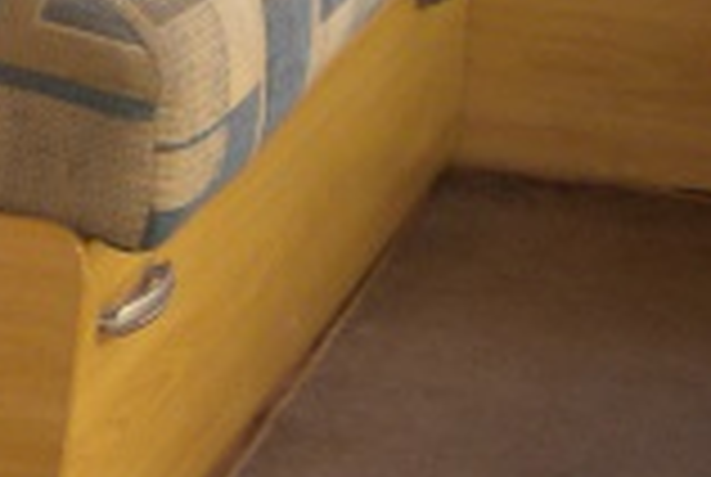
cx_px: -608
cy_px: 40
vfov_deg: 7.5
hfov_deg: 10.4
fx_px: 3641
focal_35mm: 184
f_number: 3.1
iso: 101
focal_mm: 6.3
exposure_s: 1/59.7
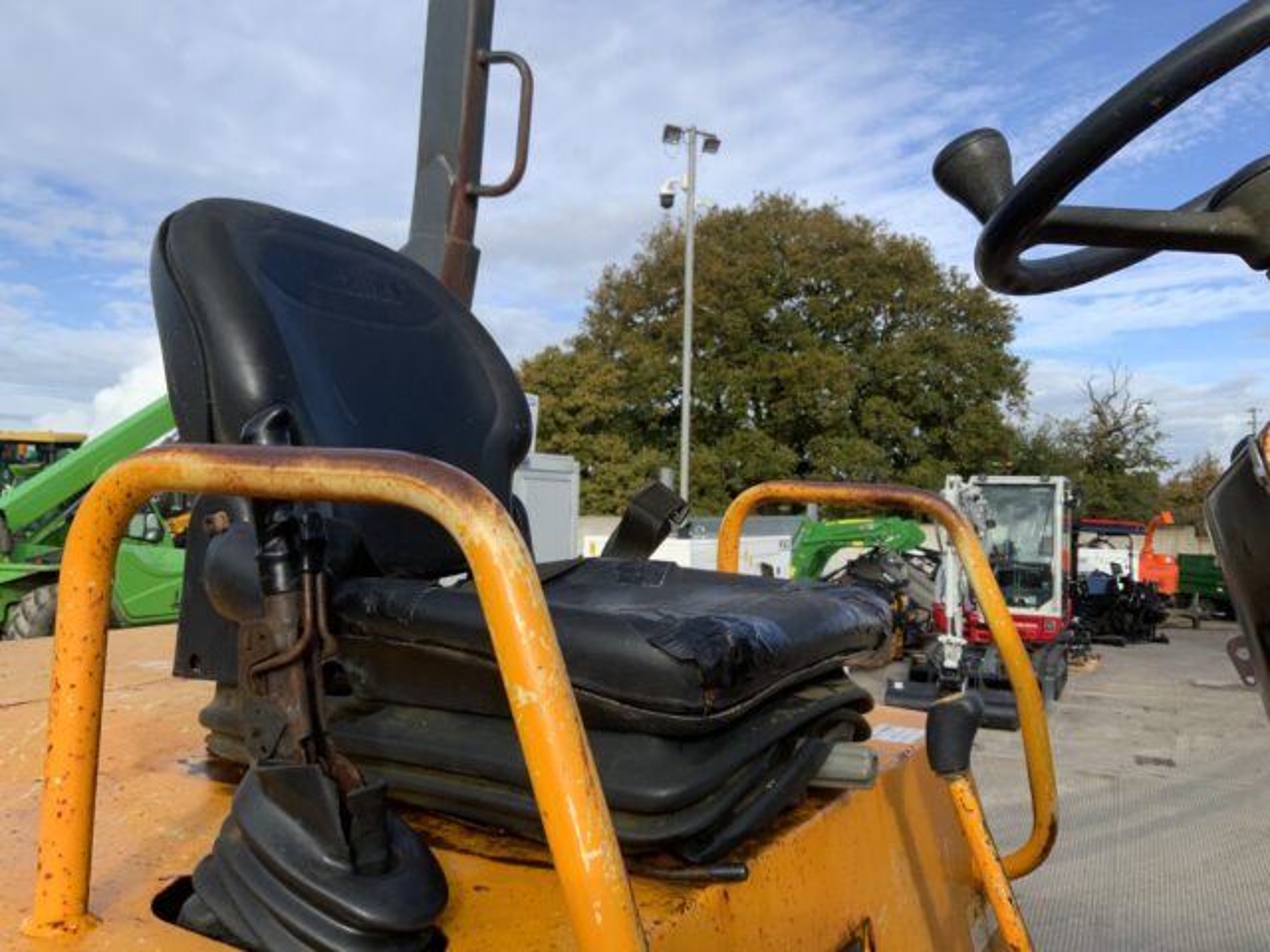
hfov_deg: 61.7
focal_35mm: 29
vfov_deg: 48.2
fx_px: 1064
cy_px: 476
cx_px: 635
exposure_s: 1/1342
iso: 16
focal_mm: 3
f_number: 1.8
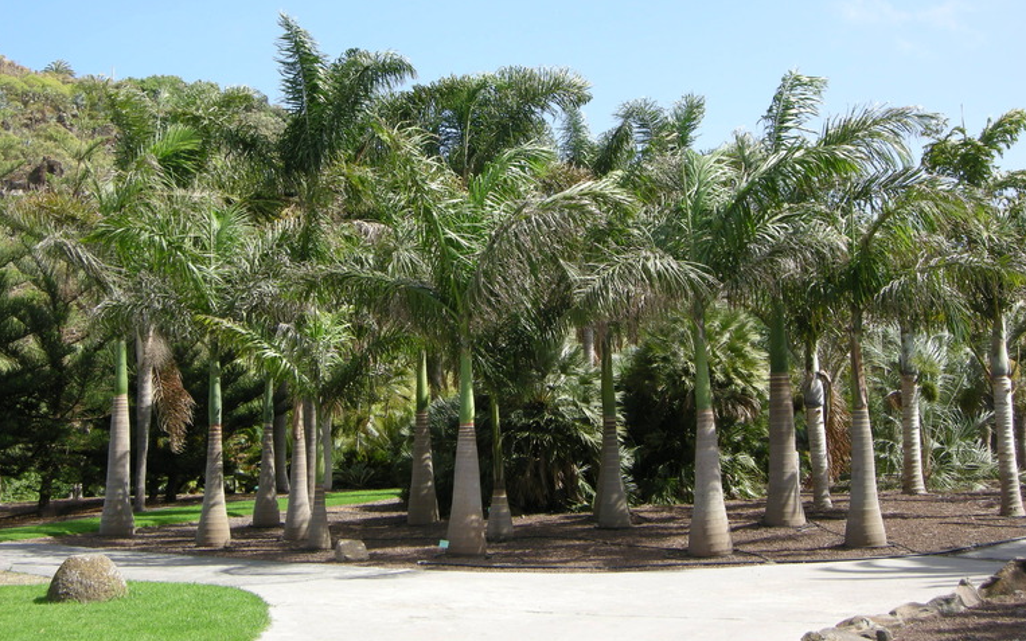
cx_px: 516
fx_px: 1454
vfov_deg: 24.8
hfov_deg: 38.9
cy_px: 252
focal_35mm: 52
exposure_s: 1/173
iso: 64
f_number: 4.9
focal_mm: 10.1
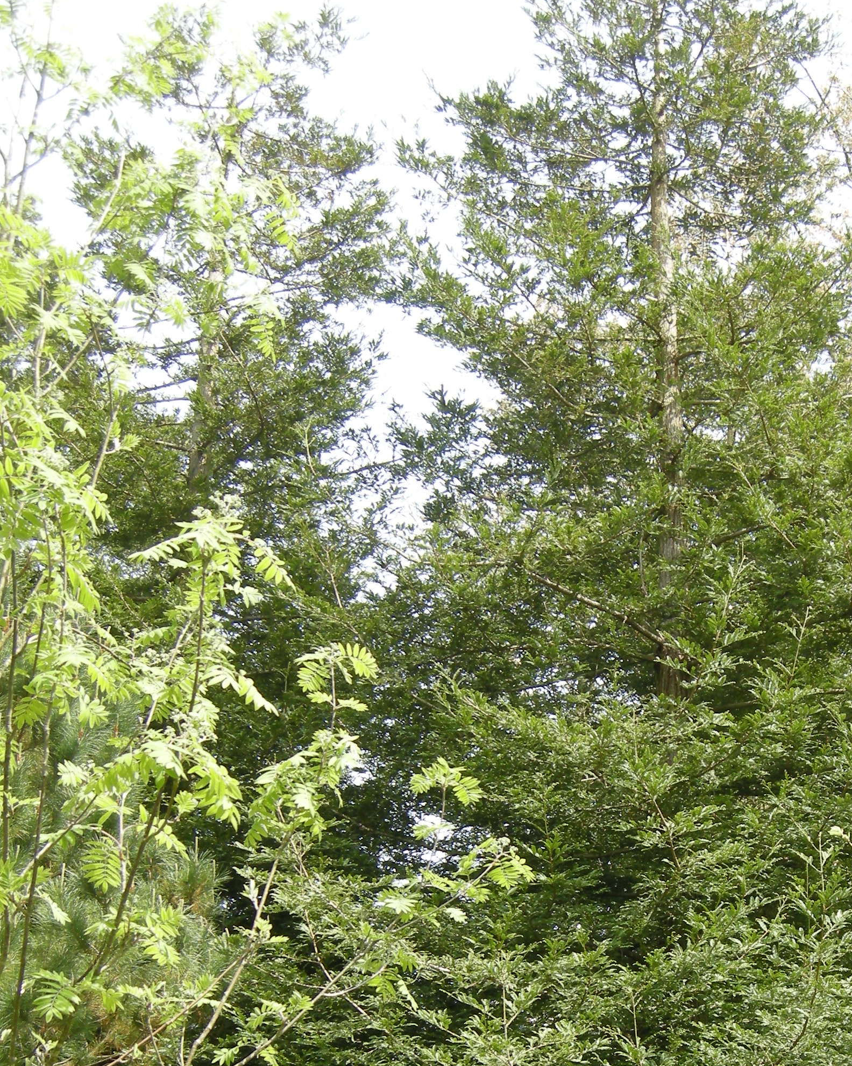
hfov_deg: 22.0
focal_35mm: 69
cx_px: 617
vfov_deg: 26.5
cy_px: 980
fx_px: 2175
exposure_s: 1/125
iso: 64
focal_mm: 7.5
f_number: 3.8
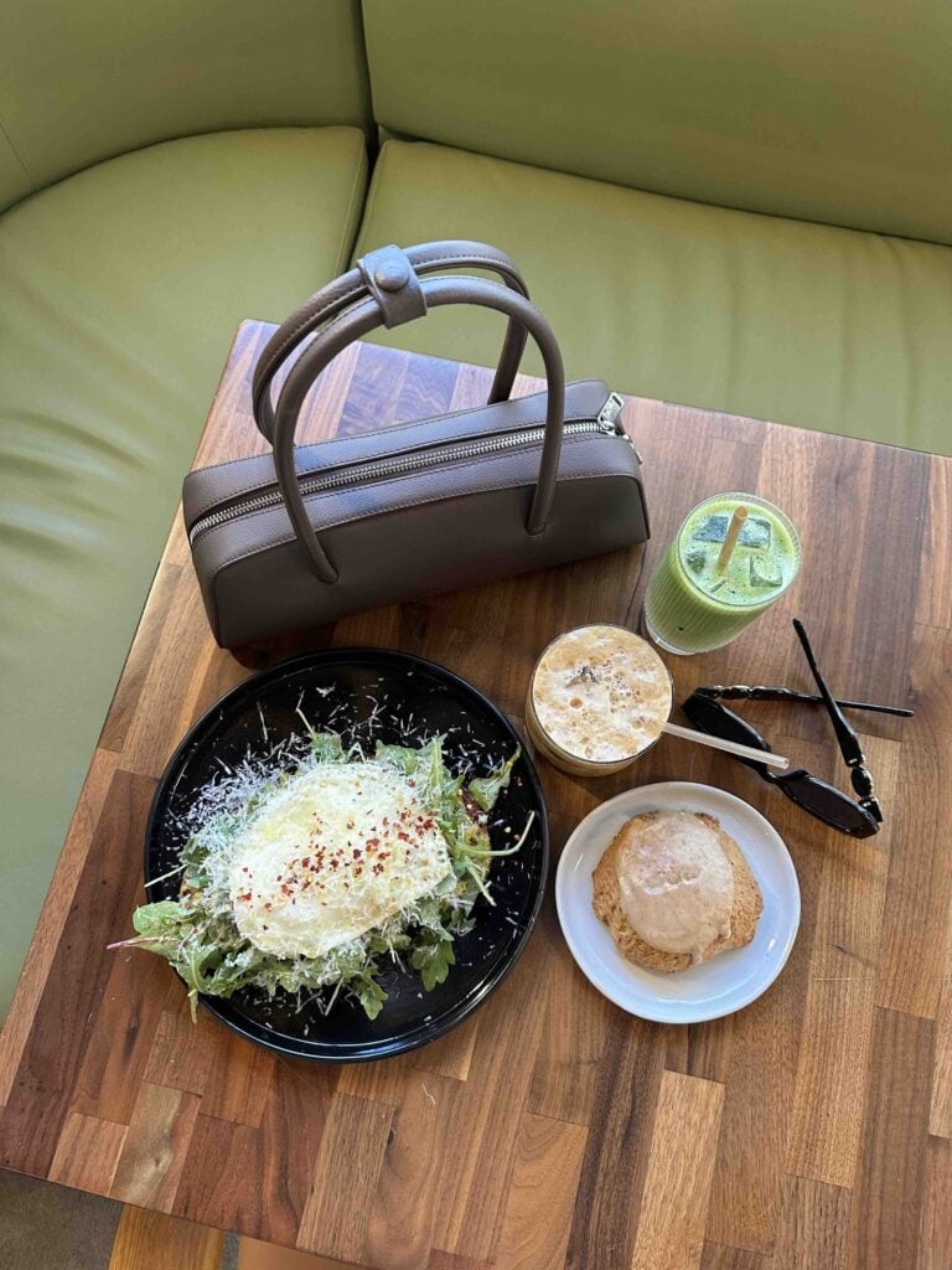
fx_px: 880
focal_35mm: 24
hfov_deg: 56.8
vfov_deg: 71.6
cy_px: 635
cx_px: 476
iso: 250
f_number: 1.78
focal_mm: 6.86
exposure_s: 1/60
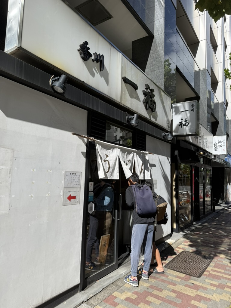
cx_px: 116
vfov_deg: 71.6
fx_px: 214
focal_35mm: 24
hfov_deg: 56.8
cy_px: 154
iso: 80
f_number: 1.78
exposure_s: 1/3584
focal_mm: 6.76
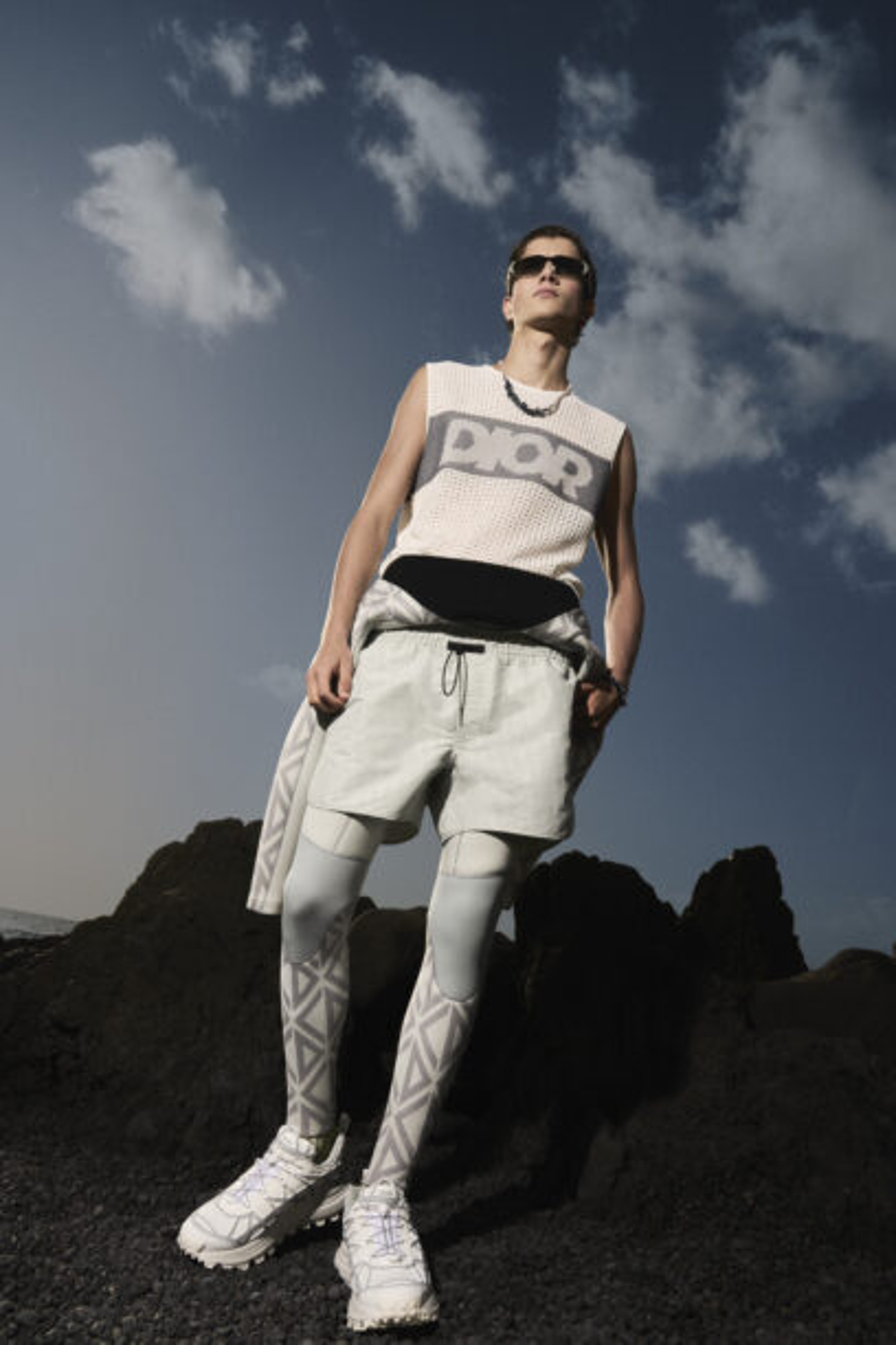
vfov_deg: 71.5
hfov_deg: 51.3
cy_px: 672
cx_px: 448
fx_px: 933
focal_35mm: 25
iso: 100
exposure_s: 1/200
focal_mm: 25
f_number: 16
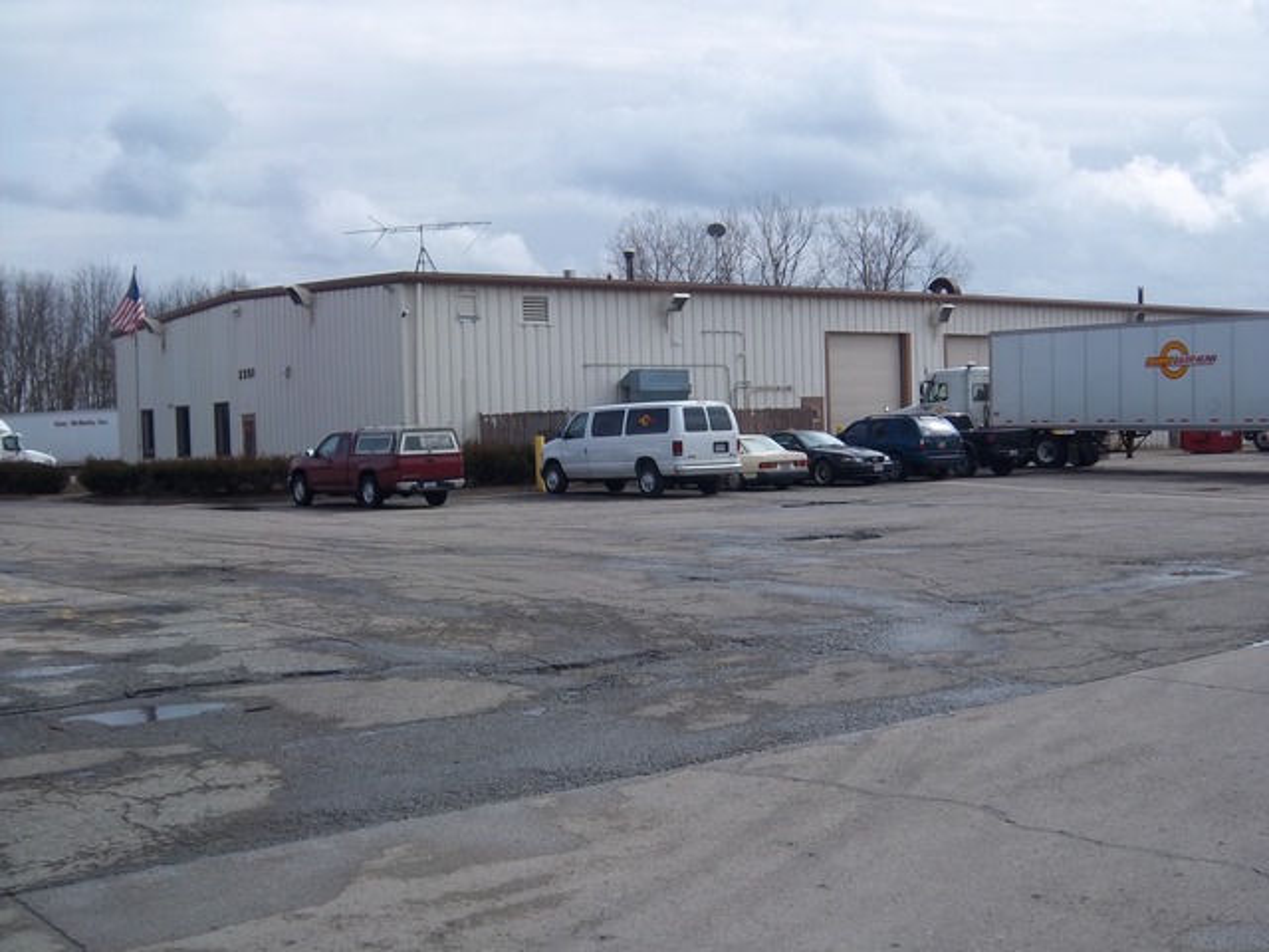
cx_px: 634
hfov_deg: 40.4
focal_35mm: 47
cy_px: 476
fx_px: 1723
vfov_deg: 30.9
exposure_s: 1/125
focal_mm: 8.3
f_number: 10.28
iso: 64
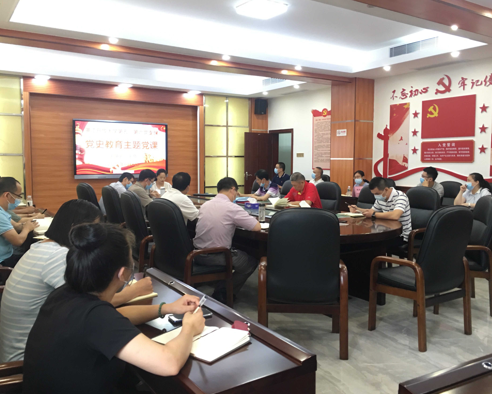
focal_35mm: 31
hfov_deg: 57.1
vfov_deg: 47.1
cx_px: 262
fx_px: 451
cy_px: 196
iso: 80
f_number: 2.2
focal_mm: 4.15
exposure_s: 1/17
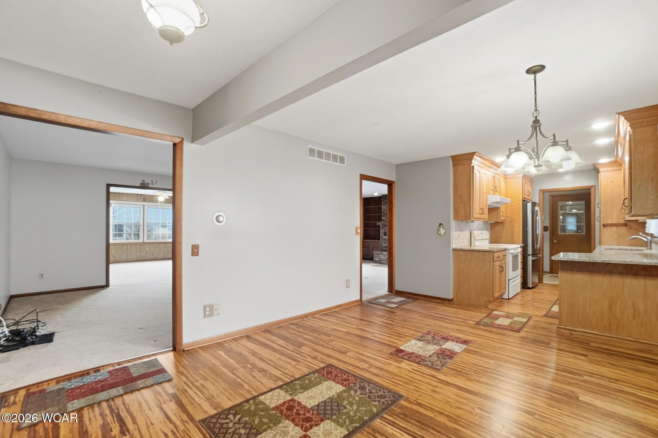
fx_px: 274
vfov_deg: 77.3
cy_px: 219
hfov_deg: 100.4
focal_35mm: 15
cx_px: 329
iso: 125
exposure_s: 1/45
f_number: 5.6
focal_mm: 10
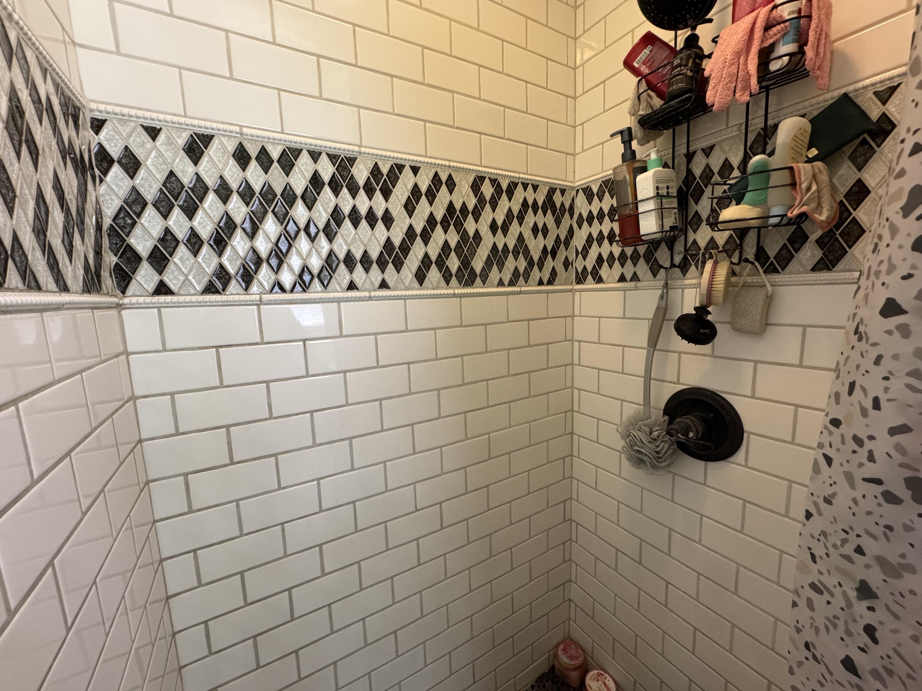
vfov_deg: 85.7
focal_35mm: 14
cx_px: 461
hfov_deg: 102.1
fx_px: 373
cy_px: 346
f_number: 2.2
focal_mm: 2.22
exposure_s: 1/60
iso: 250
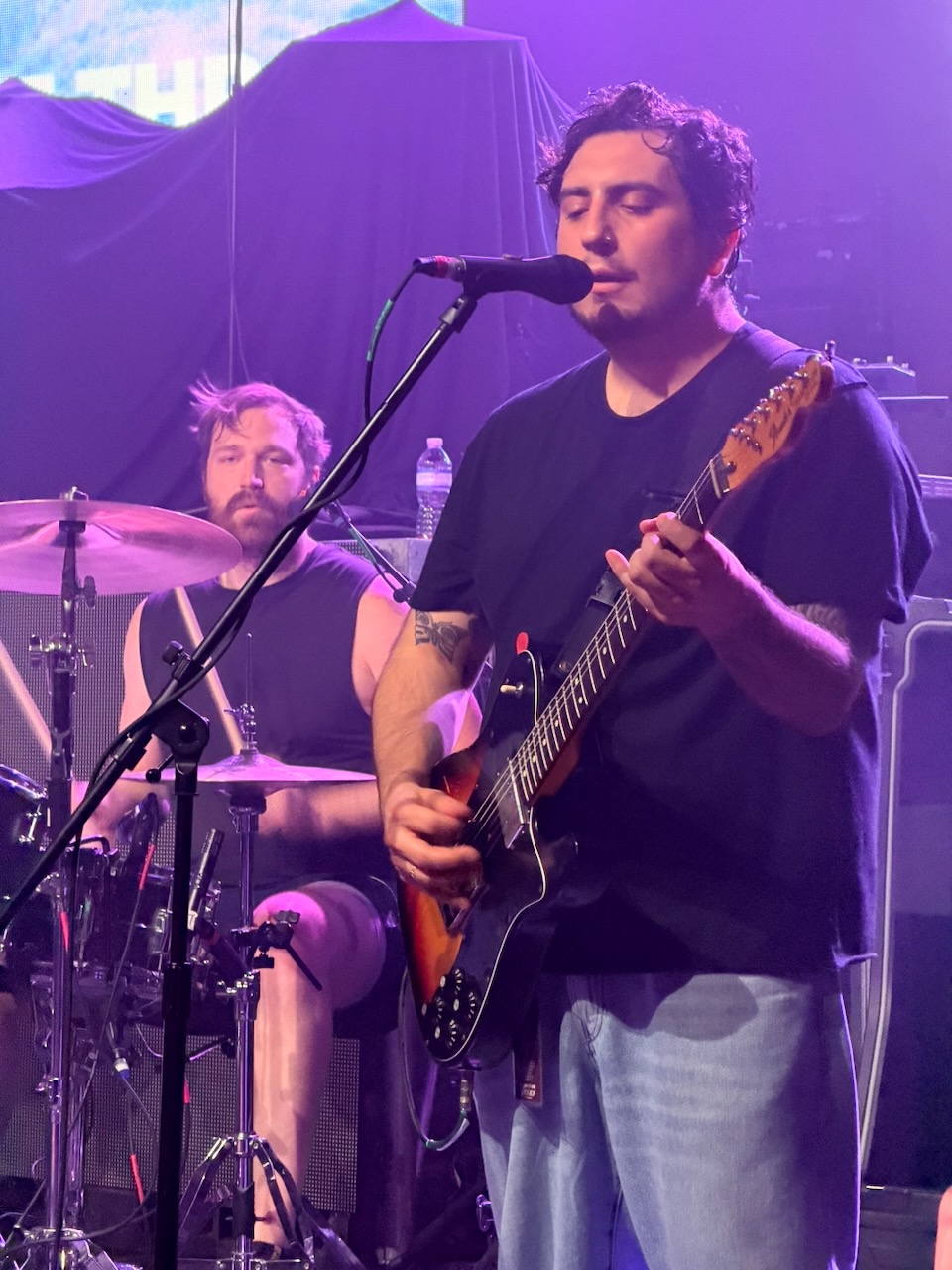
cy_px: 635
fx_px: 3667
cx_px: 476
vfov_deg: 19.6
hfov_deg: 14.8
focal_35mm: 100
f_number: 2.8
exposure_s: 1/40
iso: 1000
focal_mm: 16.89
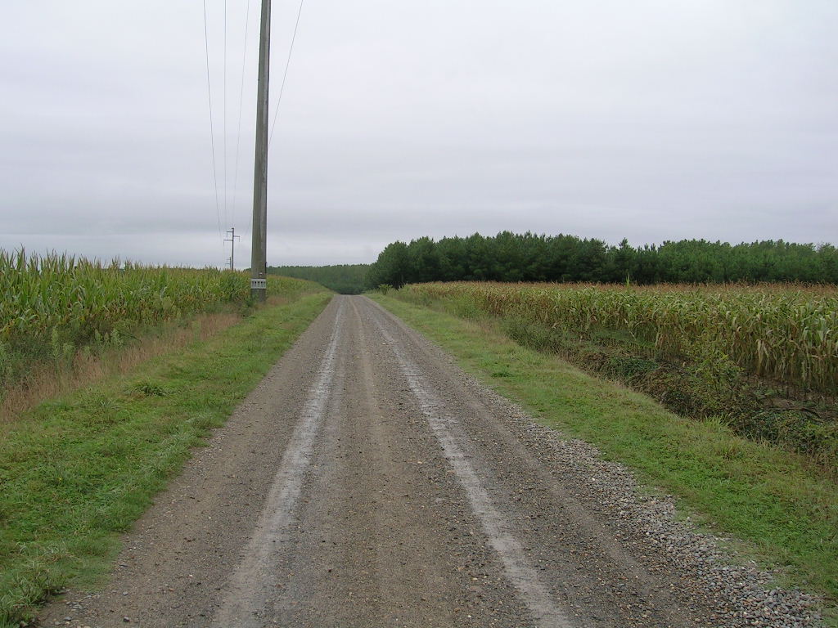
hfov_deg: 52.6
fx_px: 847
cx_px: 419
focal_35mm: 35
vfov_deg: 40.7
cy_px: 314
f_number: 4.8
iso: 50
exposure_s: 1/157
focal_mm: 5.4
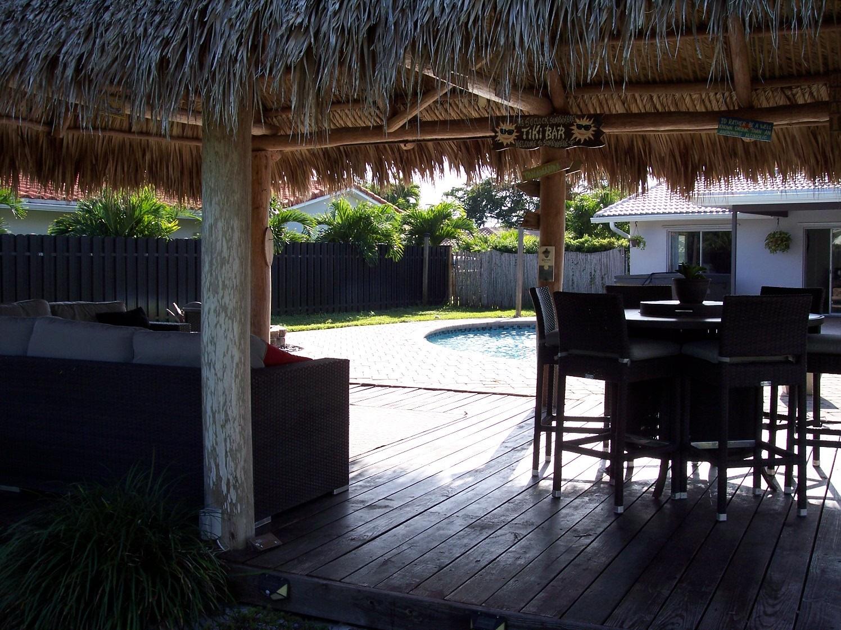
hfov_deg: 47.9
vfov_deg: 36.8
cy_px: 315
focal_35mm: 39
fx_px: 948
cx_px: 420
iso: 100
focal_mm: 8
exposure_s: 1/250
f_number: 3.4
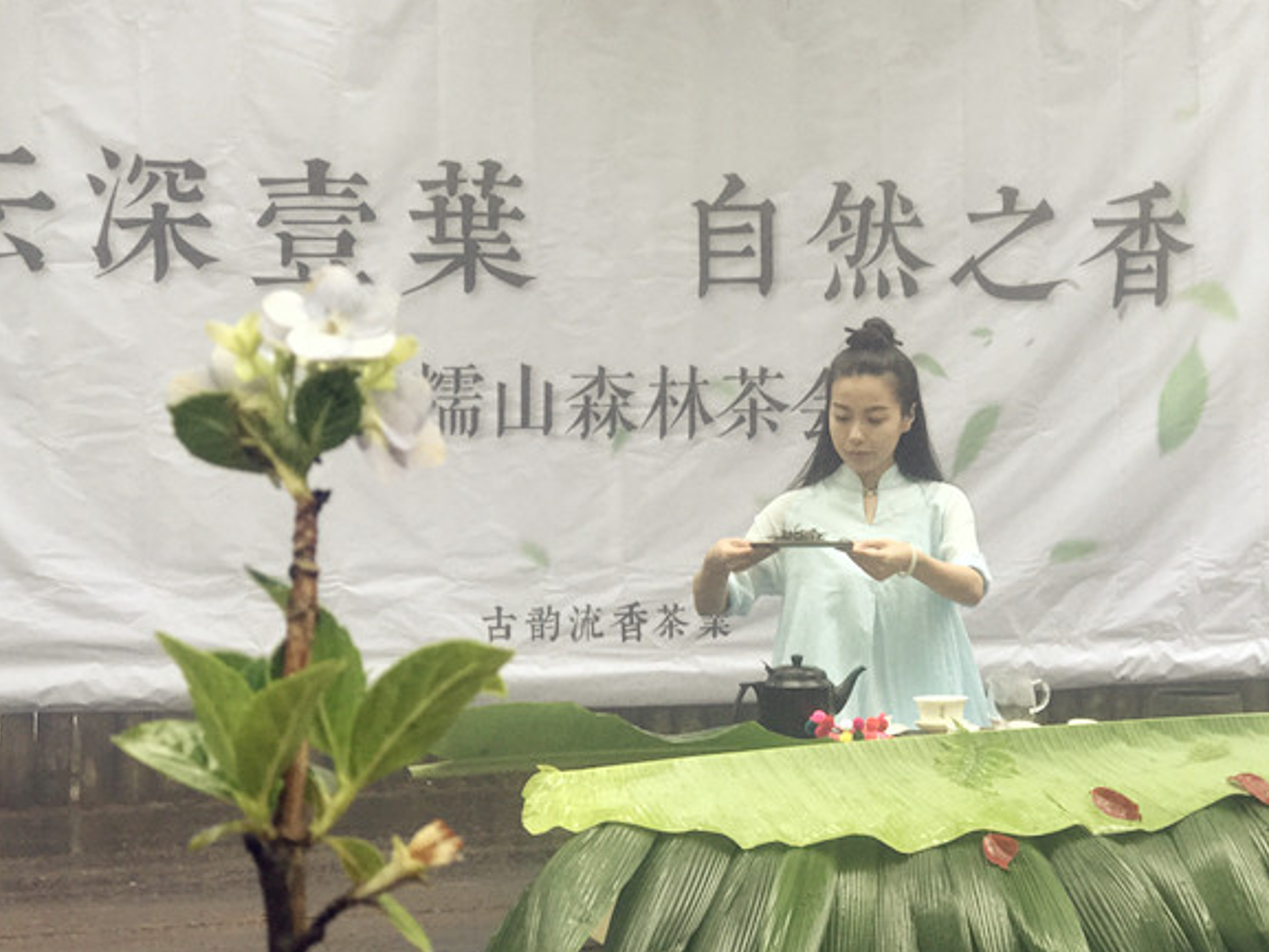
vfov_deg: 18.6
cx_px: 790
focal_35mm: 79
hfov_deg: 24.6
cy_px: 638
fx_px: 2897
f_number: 2.8
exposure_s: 1/50
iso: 64
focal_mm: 6.6
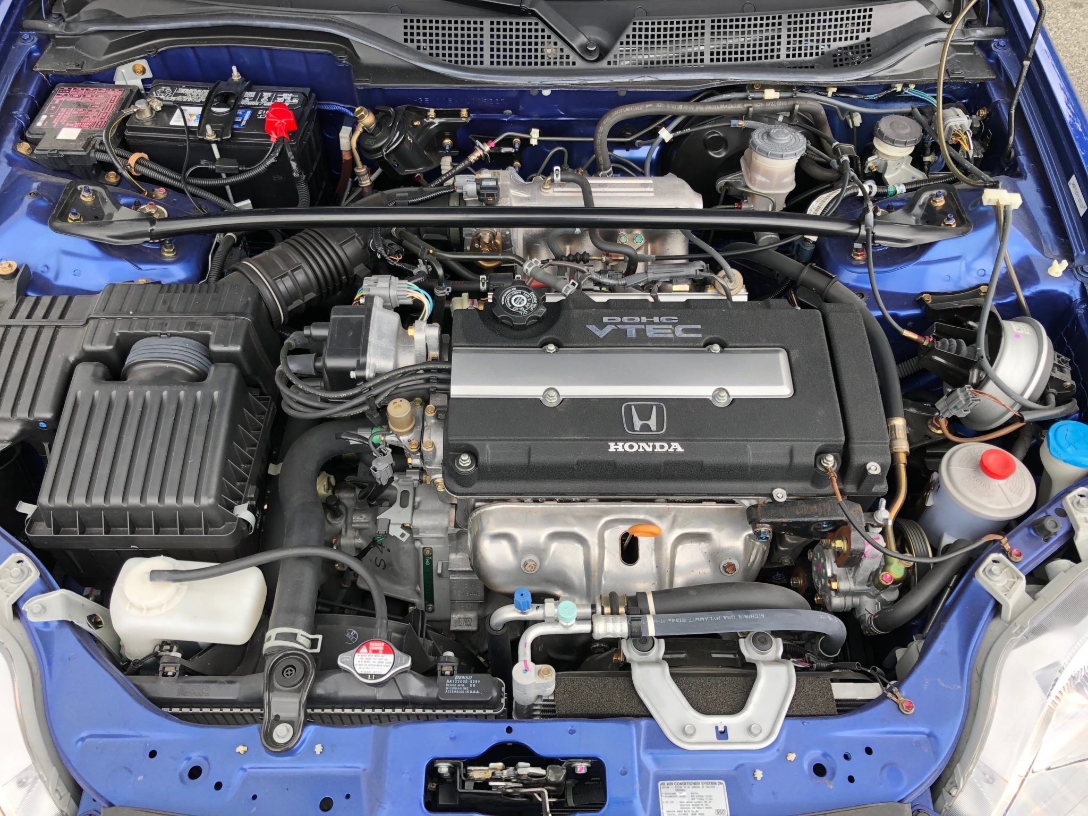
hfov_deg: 63.4
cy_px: 408
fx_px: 880
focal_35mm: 28
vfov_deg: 49.7
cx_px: 544
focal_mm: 3.99
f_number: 1.8
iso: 20
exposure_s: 1/130
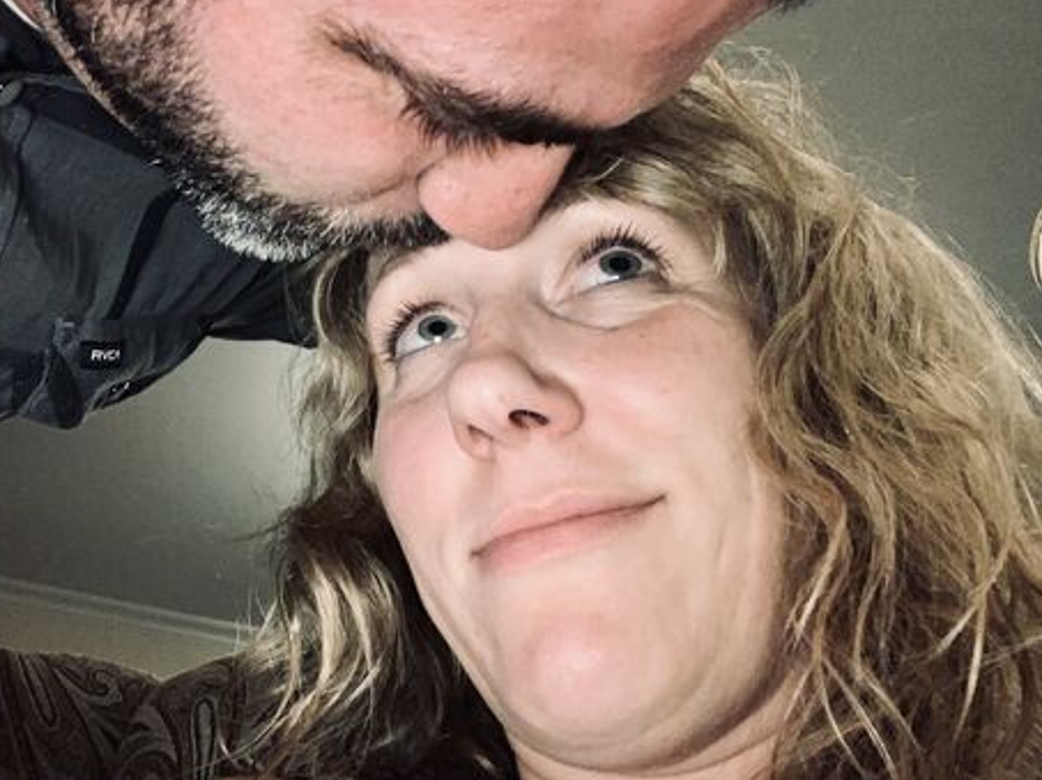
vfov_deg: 42.9
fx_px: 993
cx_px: 512
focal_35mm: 33
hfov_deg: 55.4
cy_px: 391
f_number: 2.2
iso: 200
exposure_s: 1/20
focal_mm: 2.87
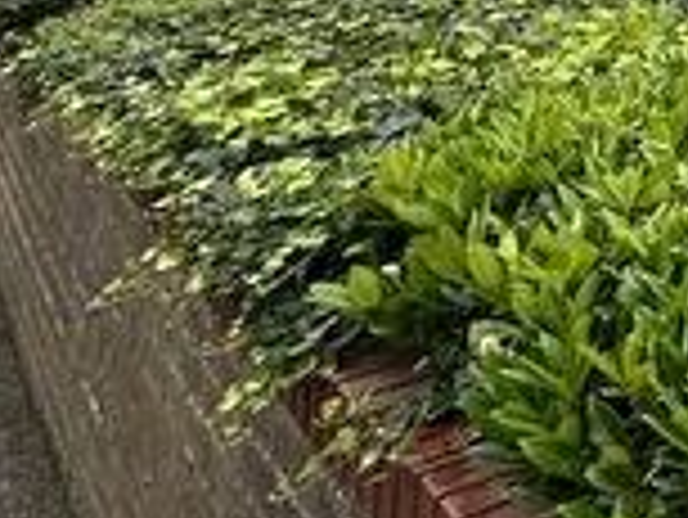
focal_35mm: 64
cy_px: -354
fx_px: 1273
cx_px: 1484
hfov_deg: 17.4
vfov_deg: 18.9
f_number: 2.2
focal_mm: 2.22
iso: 40
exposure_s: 1/356
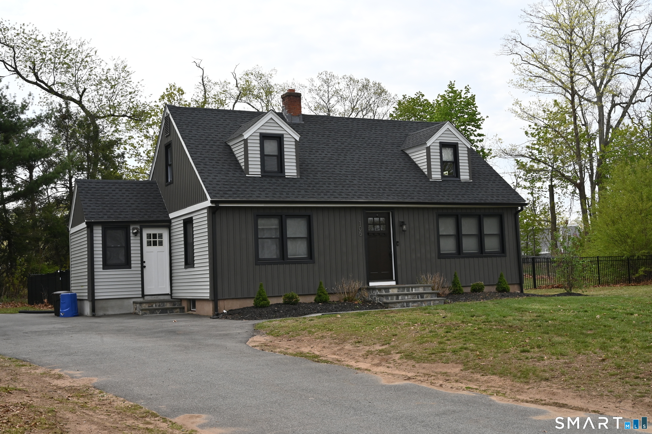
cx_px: 326
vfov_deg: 31.9
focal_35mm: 42
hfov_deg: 46.4
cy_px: 217
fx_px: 760
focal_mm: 42
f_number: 13
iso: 1250
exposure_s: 1/640
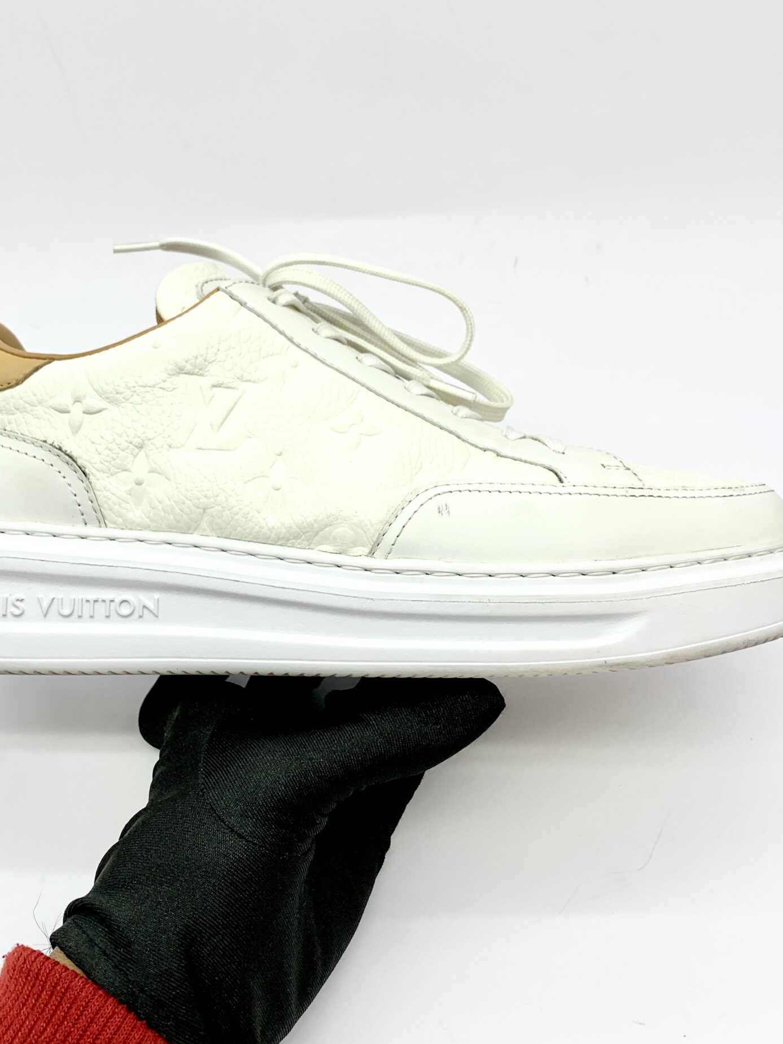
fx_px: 1086
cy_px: 473
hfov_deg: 39.6
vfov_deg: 51.3
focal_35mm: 36
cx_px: 348
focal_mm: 4.25
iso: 25
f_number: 1.8
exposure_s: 1/213
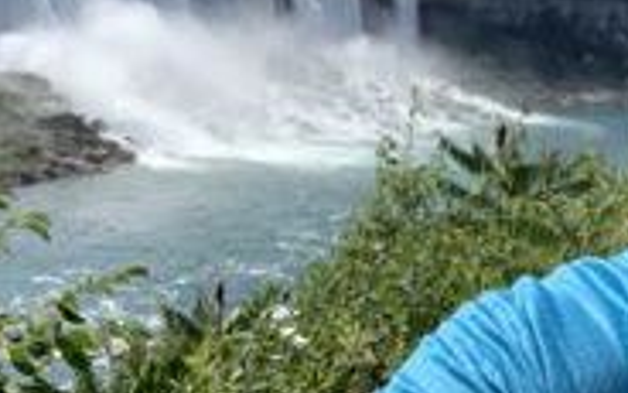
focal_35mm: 81
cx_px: 471
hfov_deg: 25.2
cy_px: -48
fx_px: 1386
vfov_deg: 15.6
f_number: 2.2
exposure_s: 1/443
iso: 16
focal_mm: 2.87
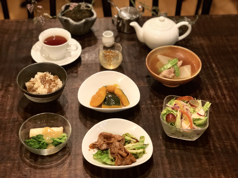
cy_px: 89
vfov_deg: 25.7
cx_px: 119
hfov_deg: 33.8
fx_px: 392
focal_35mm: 57
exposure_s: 1/60
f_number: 2.8
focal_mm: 6.6
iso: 400
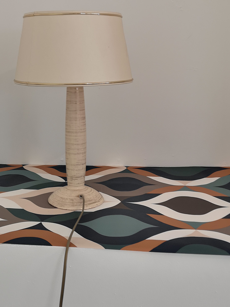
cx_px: 88
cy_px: 147
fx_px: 443
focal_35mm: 50
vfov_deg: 38.2
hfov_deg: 29.0
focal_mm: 5.58
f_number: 1.8
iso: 160
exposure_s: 1/50
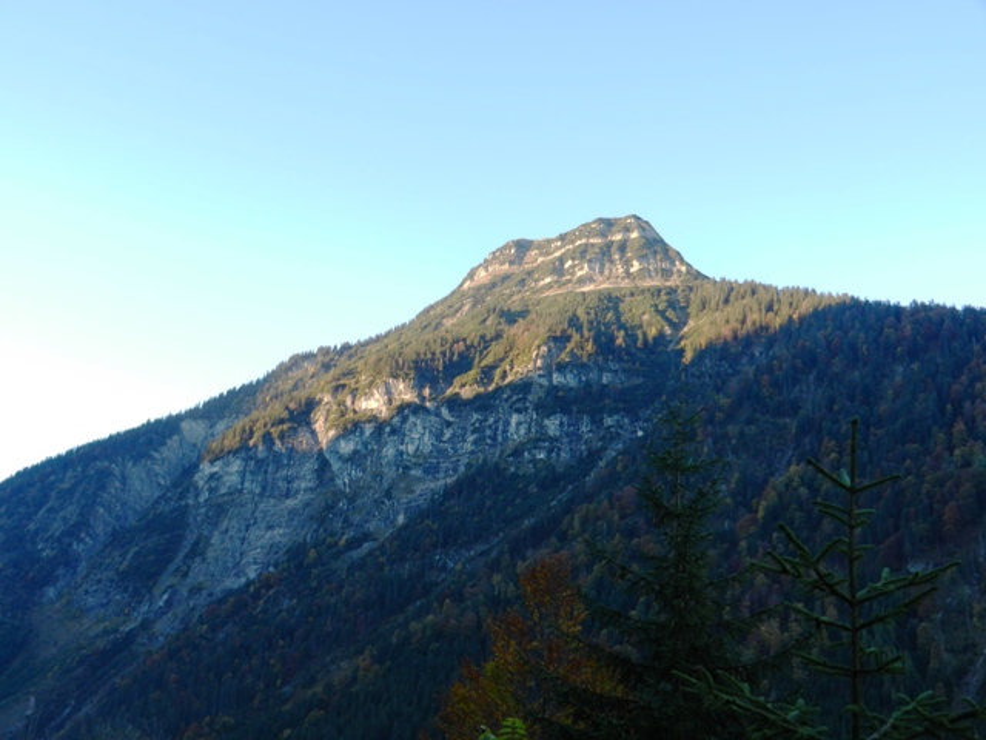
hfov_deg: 49.0
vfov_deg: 37.7
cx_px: 493
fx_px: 1082
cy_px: 370
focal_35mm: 38
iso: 160
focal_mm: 6.9
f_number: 4
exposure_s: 1/80
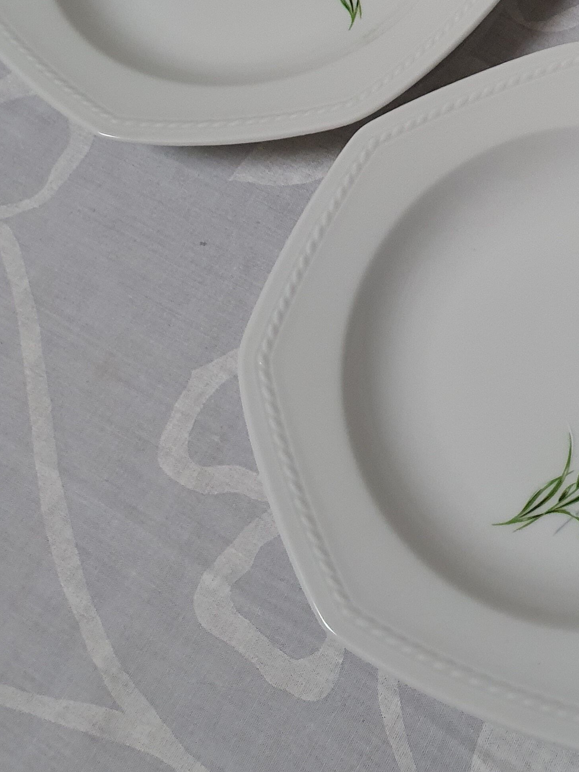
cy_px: 31
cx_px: 560
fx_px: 1204
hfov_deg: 25.8
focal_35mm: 54
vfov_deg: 33.1
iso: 250
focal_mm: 4.32
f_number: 2.4
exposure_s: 1/100
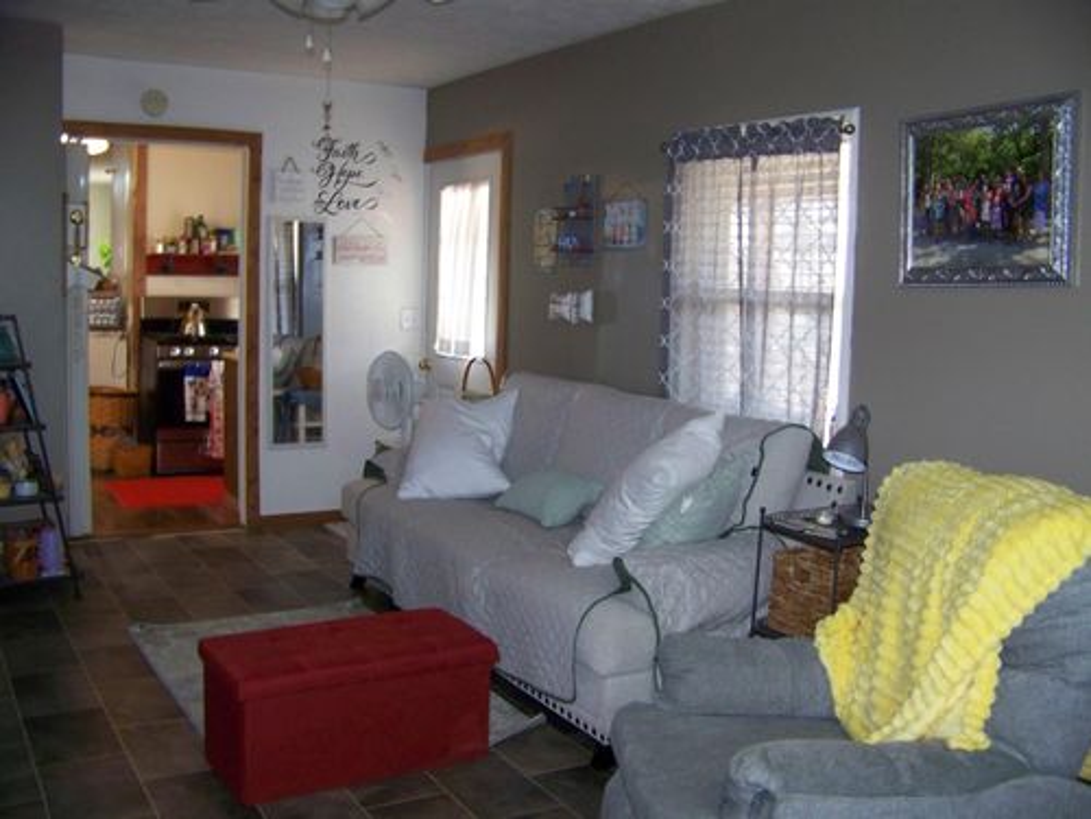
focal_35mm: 36
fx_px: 1135
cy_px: 410
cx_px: 546
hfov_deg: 51.4
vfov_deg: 39.7
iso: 200
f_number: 2.8
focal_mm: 5.85
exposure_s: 1/30
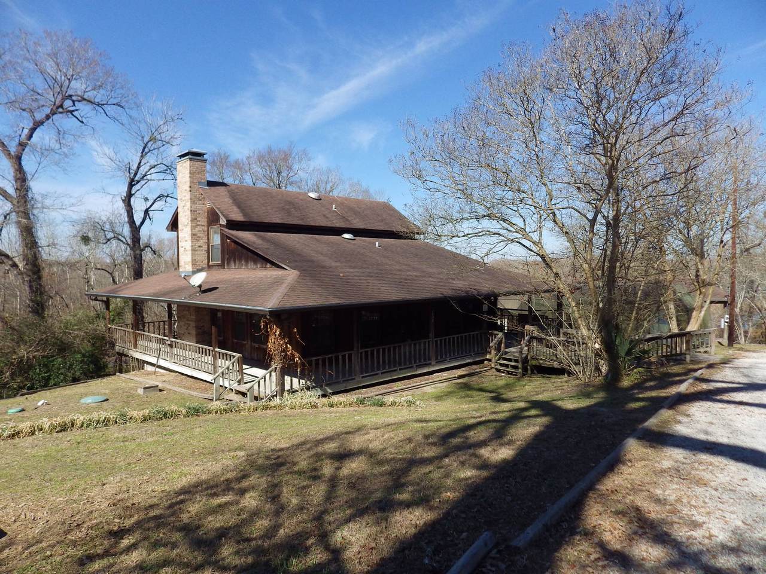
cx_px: 383
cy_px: 287
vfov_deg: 61.1
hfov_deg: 76.4
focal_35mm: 22
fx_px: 487
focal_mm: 4
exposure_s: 1/1000
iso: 100
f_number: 3.1
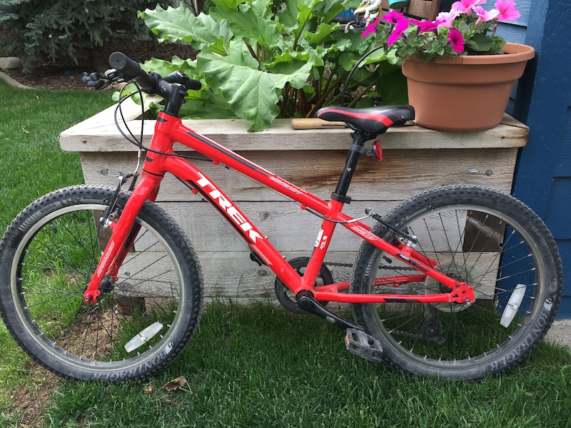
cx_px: 286
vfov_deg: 48.2
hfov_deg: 61.7
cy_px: 214
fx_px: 478
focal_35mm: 29
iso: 32
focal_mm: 4.15
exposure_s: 1/135
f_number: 2.2
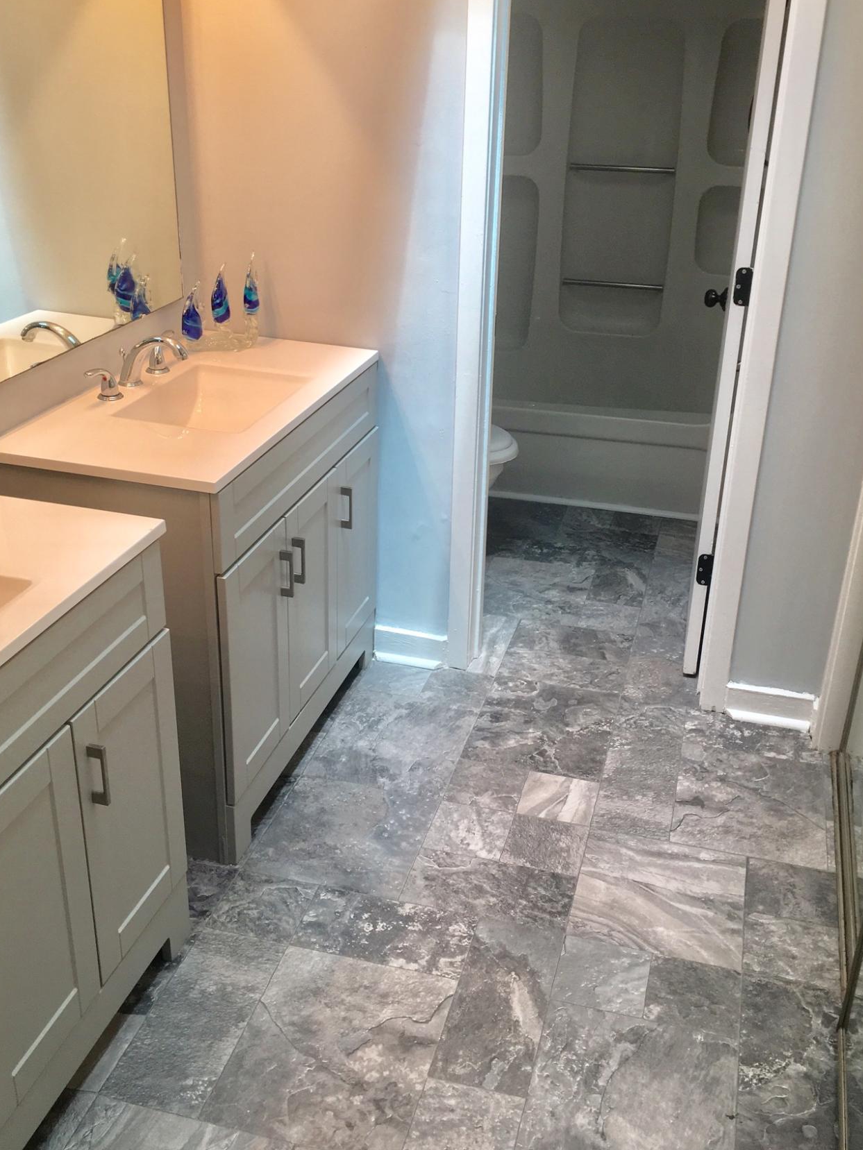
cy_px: 545
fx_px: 1163
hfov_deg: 40.7
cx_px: 471
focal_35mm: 35
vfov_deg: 52.6
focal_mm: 4.15
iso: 32
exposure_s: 1/60
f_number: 2.2
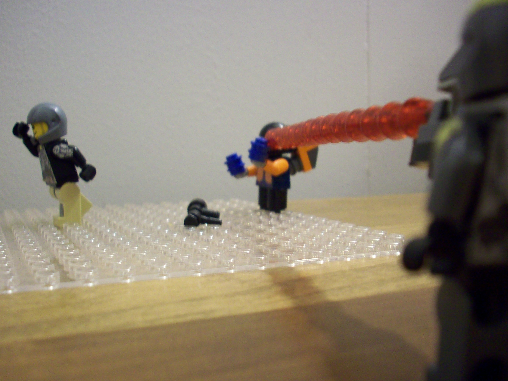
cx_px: 245
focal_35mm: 41
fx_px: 602
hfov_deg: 45.8
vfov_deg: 35.1
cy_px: 190
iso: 188
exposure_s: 1/8
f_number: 2.8
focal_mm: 6.2
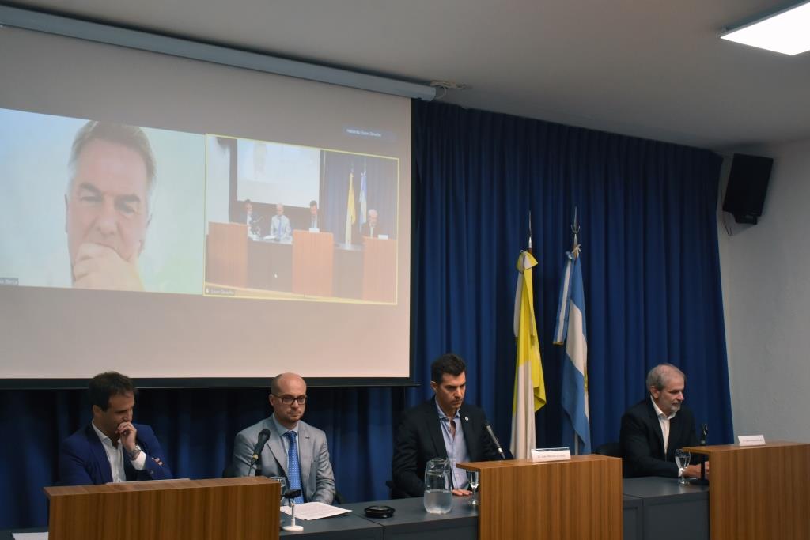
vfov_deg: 34.2
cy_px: 270
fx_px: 878
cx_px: 405
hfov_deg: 49.5
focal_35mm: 39
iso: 3200
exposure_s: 1/200
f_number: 7.1
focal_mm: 26
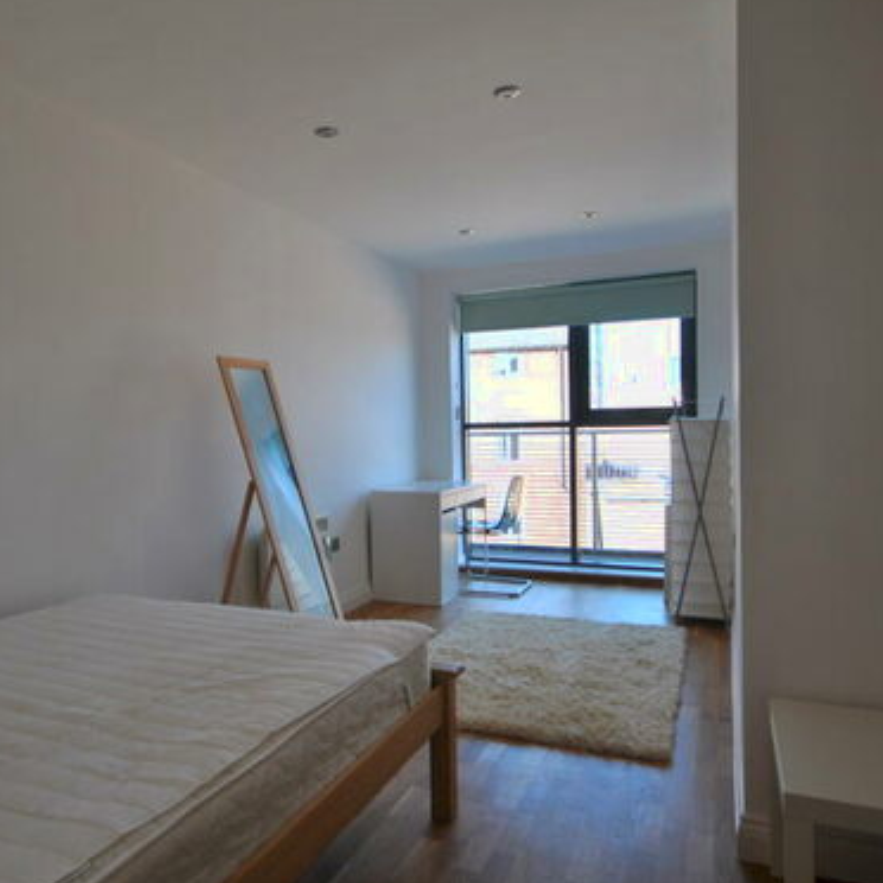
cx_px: 351
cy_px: 444
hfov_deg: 64.4
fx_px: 693
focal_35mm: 24
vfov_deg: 65.0
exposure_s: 1/100
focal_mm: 10
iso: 100
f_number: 4
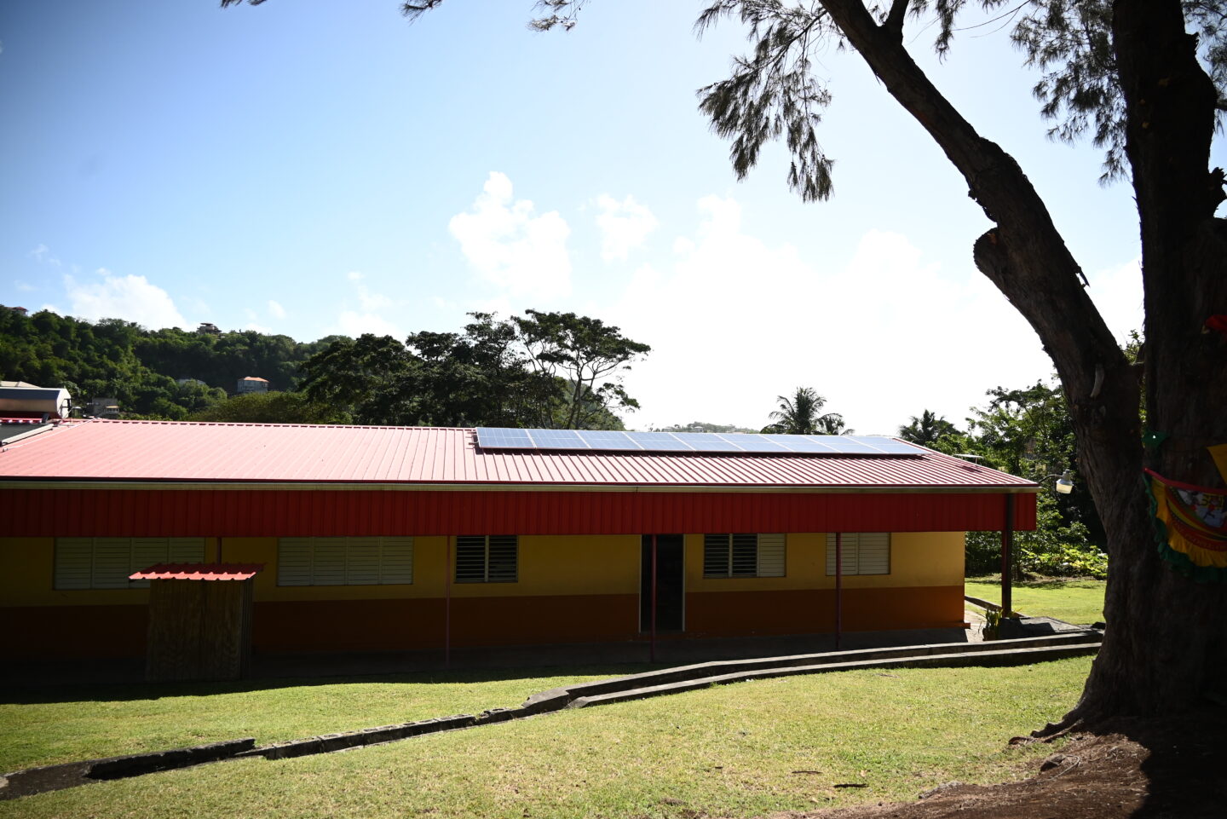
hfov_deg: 73.7
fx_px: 818
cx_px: 614
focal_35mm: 24
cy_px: 410
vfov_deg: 53.2
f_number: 4
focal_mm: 24
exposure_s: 1/3200
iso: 400
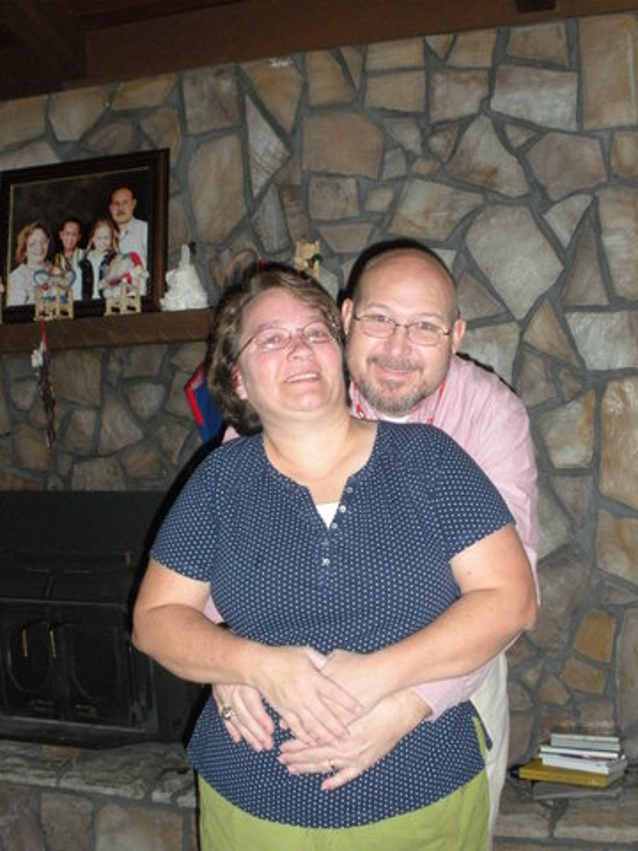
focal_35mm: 44
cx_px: 319
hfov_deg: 32.9
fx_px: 1081
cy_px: 426
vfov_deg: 42.9
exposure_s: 1/60
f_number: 4
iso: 454
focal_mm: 7.7
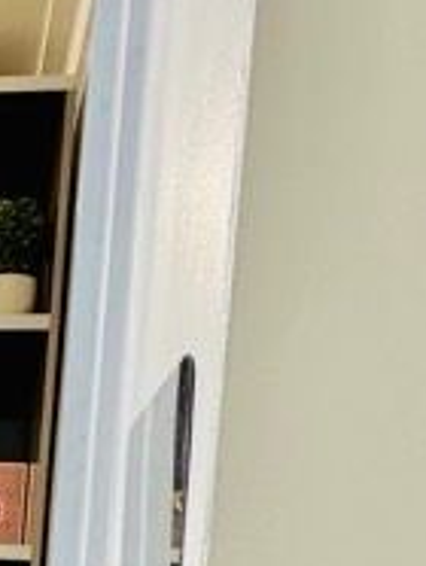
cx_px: -304
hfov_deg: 16.5
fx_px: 1261
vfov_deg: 22.4
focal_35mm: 77
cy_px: 752
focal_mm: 2.22
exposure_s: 1/100
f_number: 2.2
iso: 200
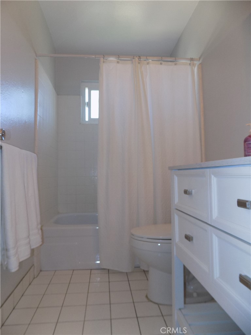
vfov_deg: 73.9
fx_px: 222
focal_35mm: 23
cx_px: 126
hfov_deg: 58.9
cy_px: 168
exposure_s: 1/30
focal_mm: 4
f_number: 3.1
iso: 140
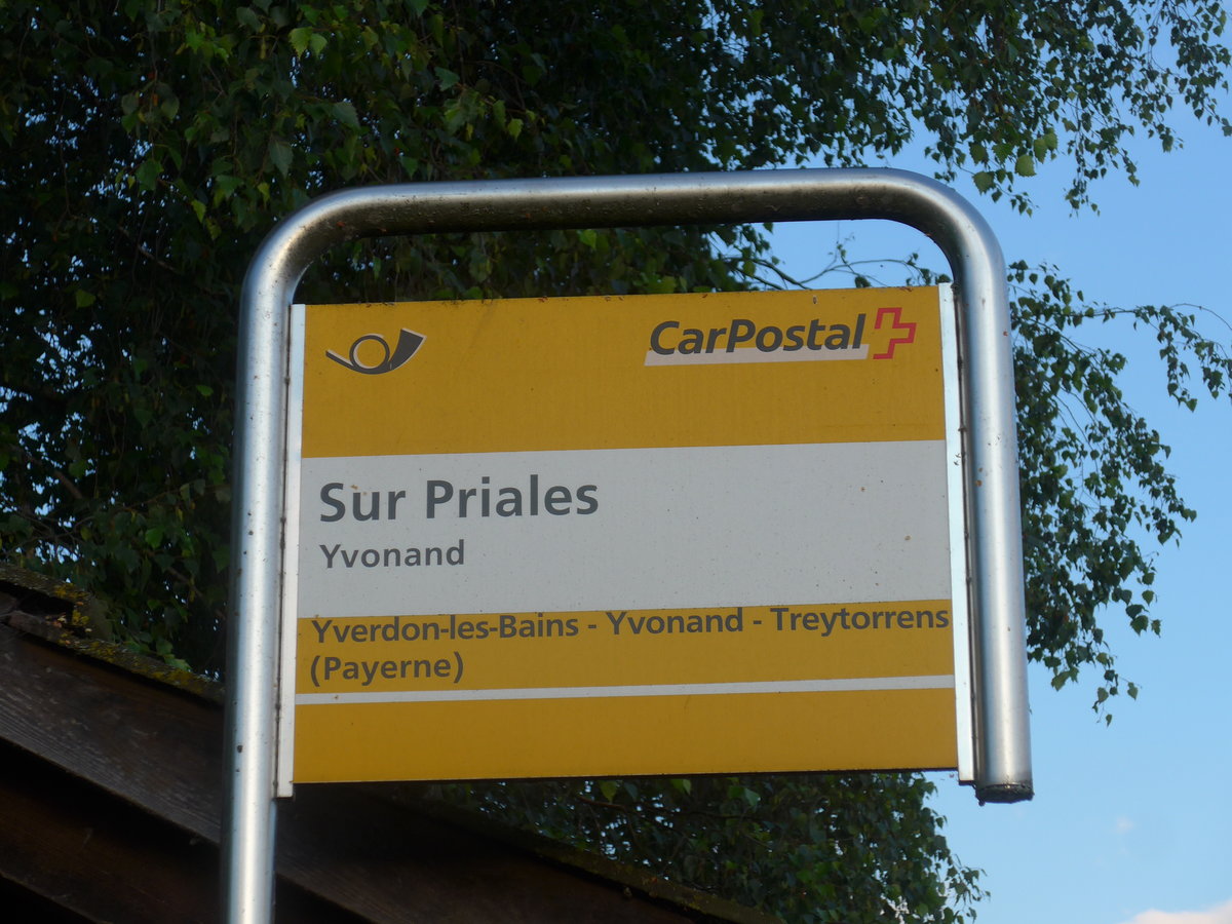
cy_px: 462
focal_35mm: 103
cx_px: 616
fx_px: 3666
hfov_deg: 19.1
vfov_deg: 14.4
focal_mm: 20.4
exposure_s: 1/160
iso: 80
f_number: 4.8
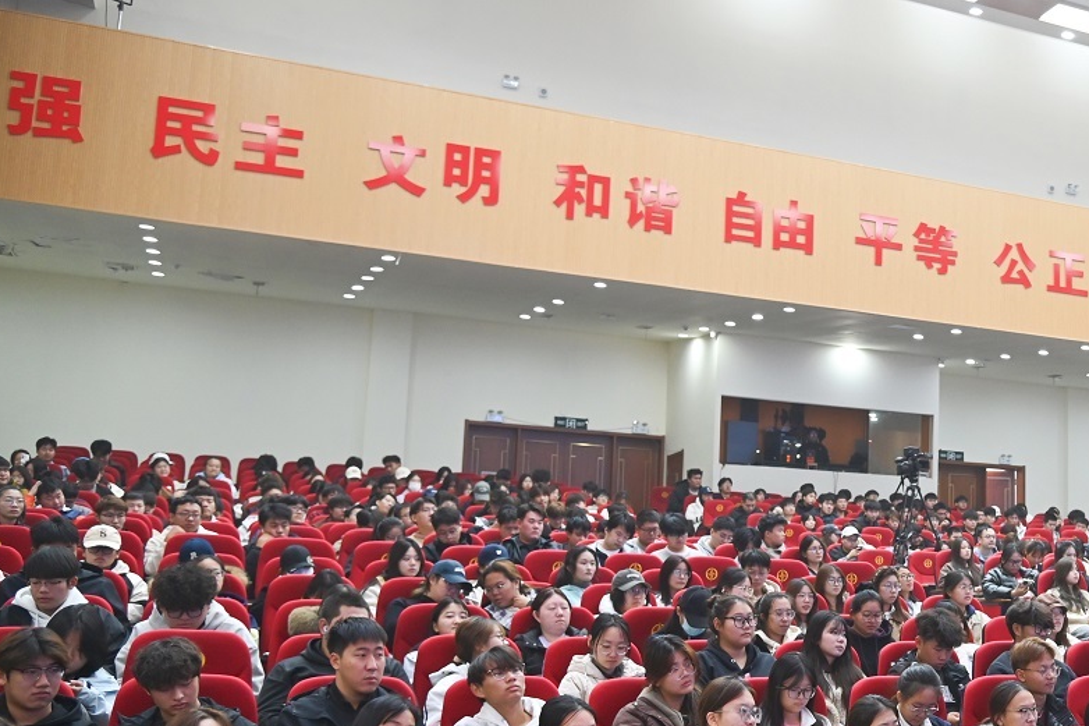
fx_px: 1391
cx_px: 1029
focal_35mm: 46
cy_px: 450
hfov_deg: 39.0
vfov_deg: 29.1
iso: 1000
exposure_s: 1/125
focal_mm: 24
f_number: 4
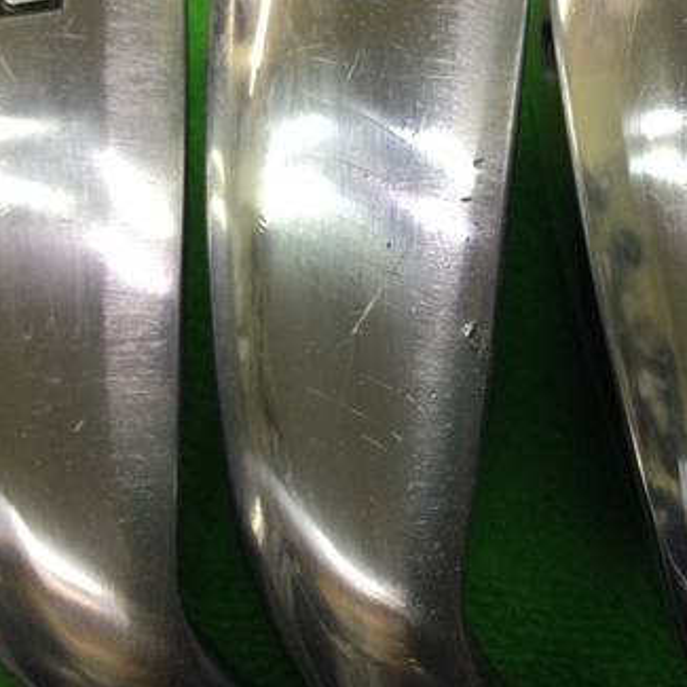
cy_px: 353
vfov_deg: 31.6
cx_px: 488
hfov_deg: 31.2
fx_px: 1212
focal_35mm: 54
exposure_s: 1/30
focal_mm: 3.3
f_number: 2.4
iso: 25
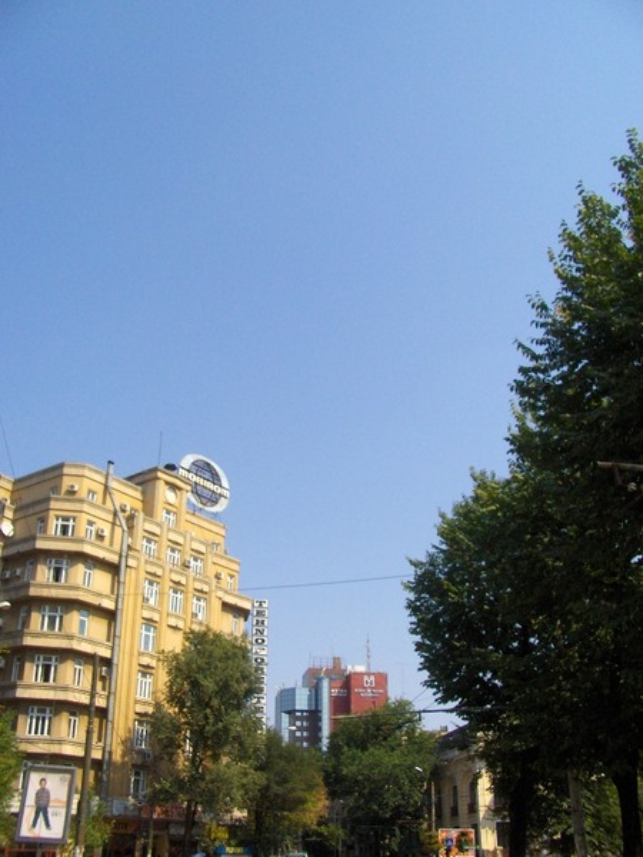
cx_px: 322
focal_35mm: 35
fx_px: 867
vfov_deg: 52.6
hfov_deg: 40.7
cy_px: 428
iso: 100
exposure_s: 1/1389
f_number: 4.3
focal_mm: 5.8
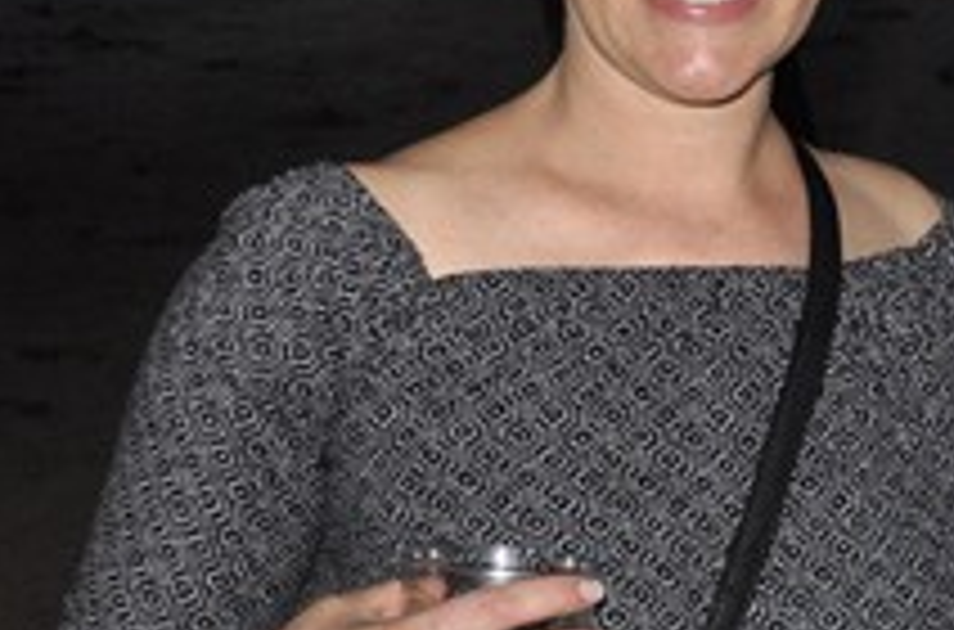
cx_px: 1732
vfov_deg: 8.7
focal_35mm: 156
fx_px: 4122
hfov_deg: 12.1
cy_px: 634
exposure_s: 1/60
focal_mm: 22
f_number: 3.8
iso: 400
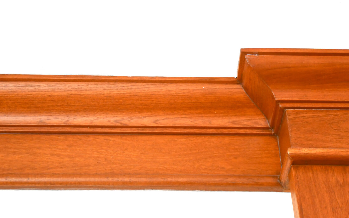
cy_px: 66
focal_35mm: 96
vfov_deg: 13.6
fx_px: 913
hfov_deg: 21.6
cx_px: 143
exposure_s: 1/125
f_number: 4.2
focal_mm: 34
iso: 800
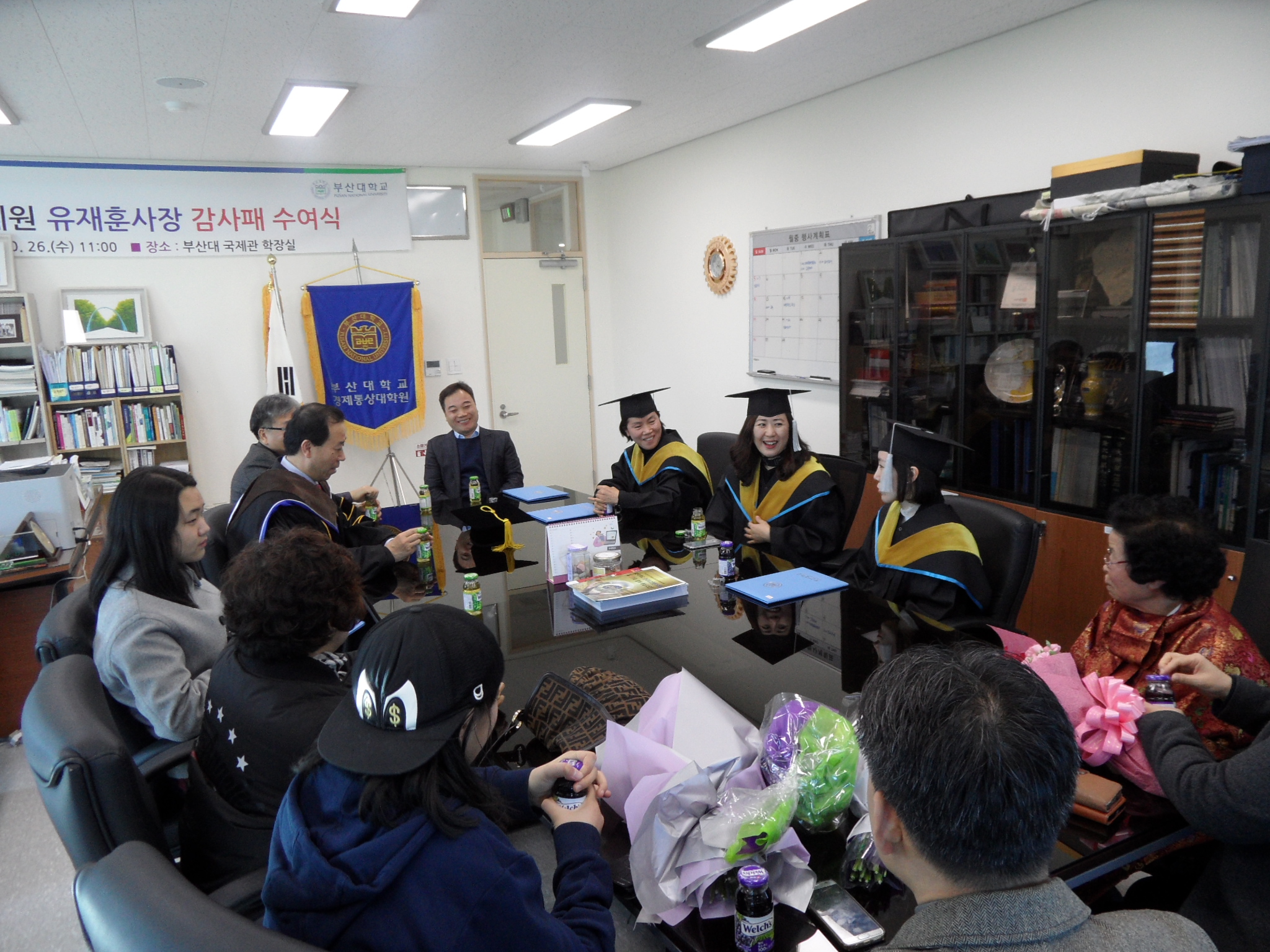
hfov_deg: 71.6
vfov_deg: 56.8
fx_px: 881
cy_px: 476
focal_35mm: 24
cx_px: 635
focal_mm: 3.9
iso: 100
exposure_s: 1/30
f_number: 3.2
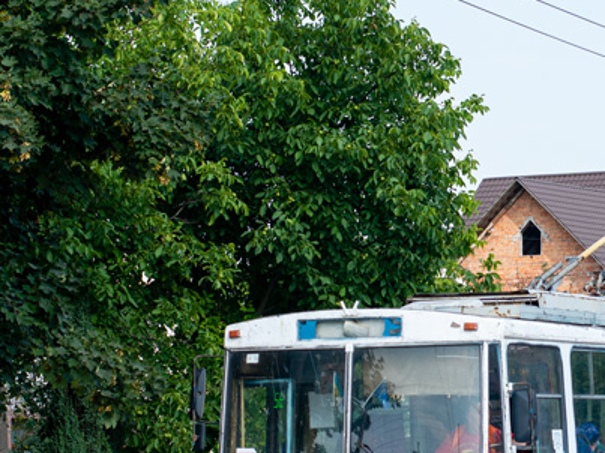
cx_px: 575
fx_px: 2499
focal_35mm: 143
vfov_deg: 10.4
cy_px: 245
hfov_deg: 13.6
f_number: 4.5
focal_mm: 50
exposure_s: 1/640
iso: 250
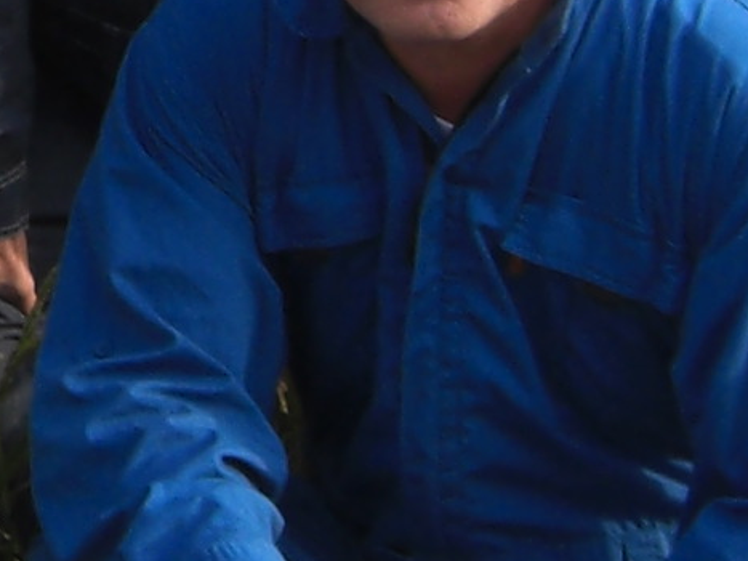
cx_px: -621
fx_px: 6416
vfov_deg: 5.0
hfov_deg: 6.5
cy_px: -228
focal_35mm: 297
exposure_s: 1/320
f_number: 4
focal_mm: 7.9
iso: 80
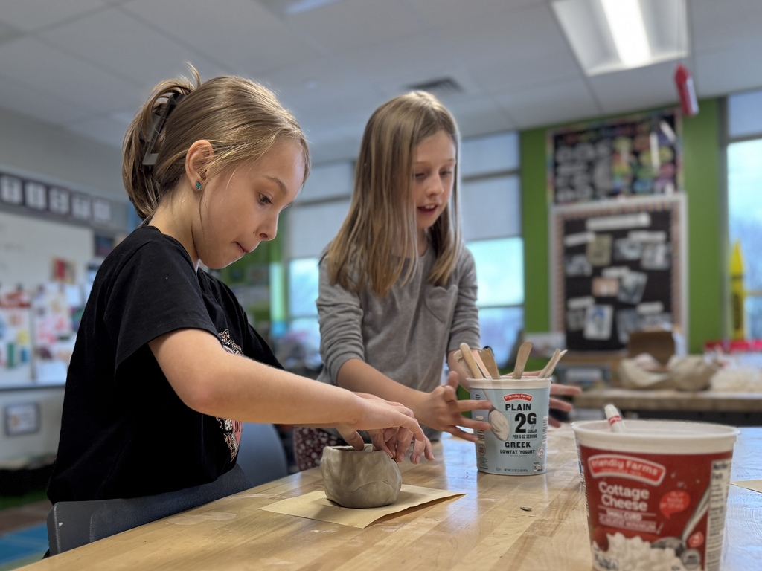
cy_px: 286
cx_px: 381
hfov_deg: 71.6
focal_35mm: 24
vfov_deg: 56.8
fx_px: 528
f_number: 1.78
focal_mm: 6.76
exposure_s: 1/69
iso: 200
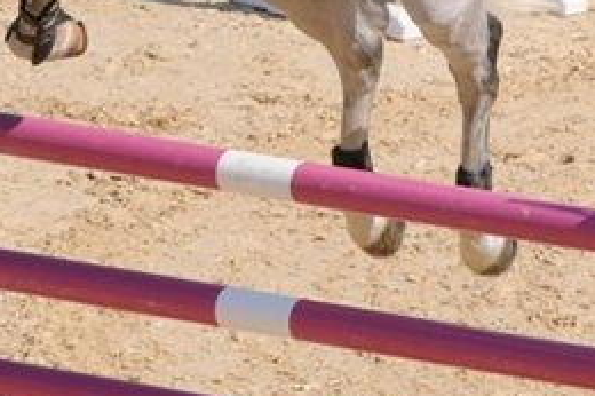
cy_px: -73
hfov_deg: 4.3
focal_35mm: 475
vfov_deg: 2.9
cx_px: 232
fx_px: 7837
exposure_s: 1/500
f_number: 9
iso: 200
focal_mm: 105
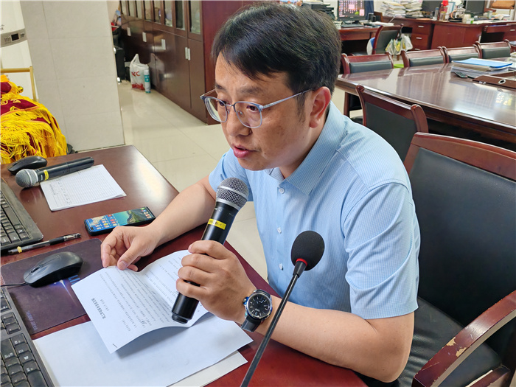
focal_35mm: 30
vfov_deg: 46.8
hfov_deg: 60.0
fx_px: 447
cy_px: 194
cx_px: 258
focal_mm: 5.52
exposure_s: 1/100
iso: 800
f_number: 1.95
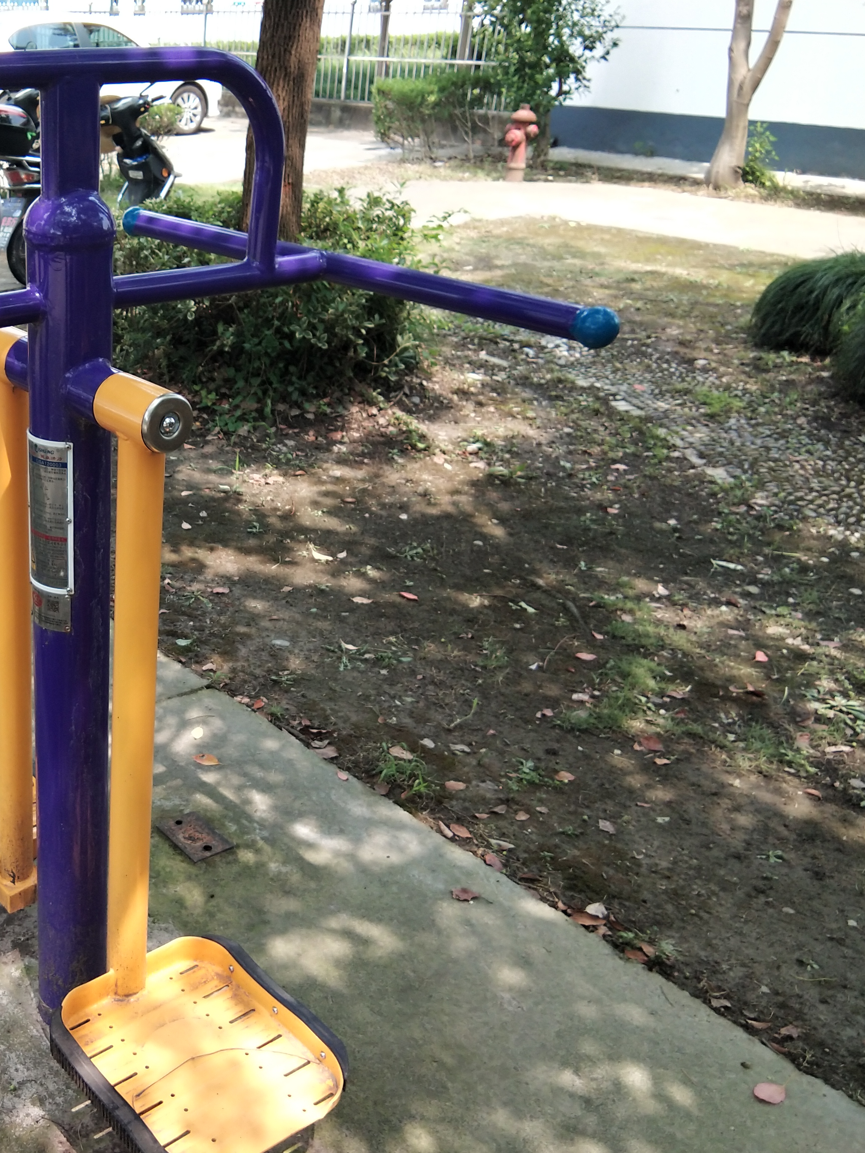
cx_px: 96
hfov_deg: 32.7
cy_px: 578
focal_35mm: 42
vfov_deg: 44.8
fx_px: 1399
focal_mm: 3.69
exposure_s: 1/215
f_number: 2.2
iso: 50
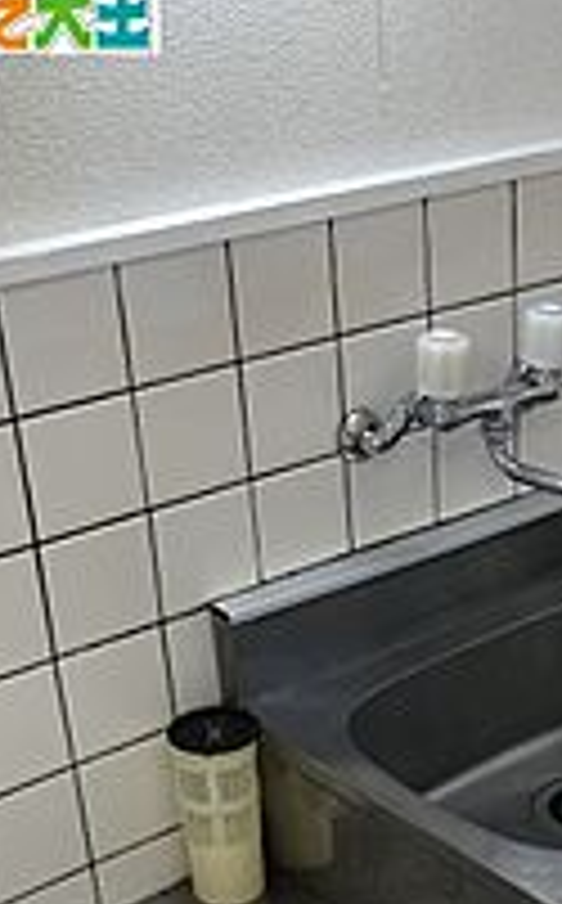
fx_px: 1746
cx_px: 607
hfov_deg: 17.7
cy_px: 859
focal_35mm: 71
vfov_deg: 27.7
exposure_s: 1/30
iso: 25
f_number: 1.8
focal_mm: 4
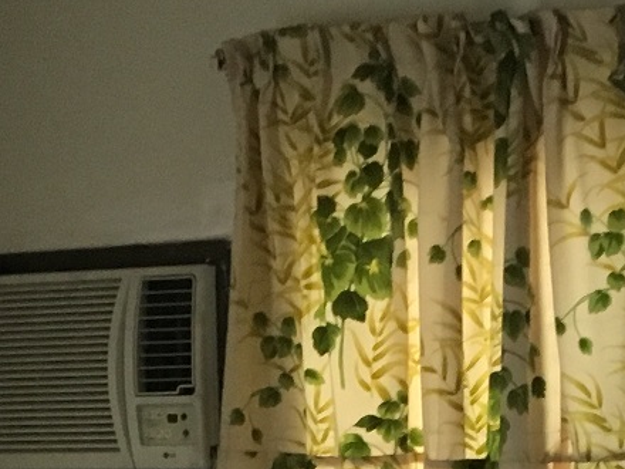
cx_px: 364
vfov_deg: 10.3
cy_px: 910
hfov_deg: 14.8
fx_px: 2401
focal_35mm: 133
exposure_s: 1/30
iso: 125
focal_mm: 4.15
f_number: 2.2
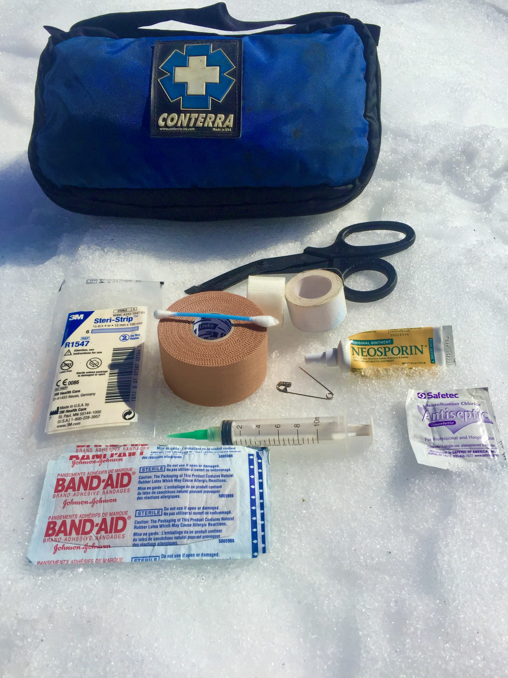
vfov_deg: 61.7
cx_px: 254
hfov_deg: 48.2
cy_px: 339
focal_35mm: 29
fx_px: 567
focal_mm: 4.15
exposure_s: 1/6623
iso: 32
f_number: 2.2
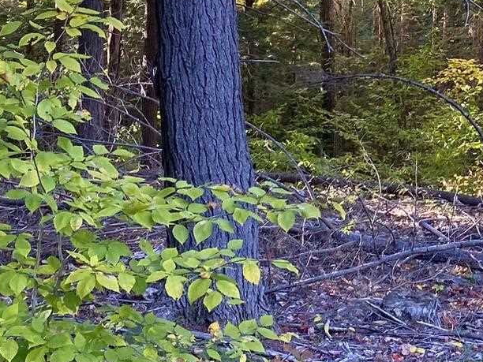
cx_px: 537
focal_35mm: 87
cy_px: -62
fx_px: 1214
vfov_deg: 16.3
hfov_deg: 21.3
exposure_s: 1/121
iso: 50
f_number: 1.8
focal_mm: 4.25
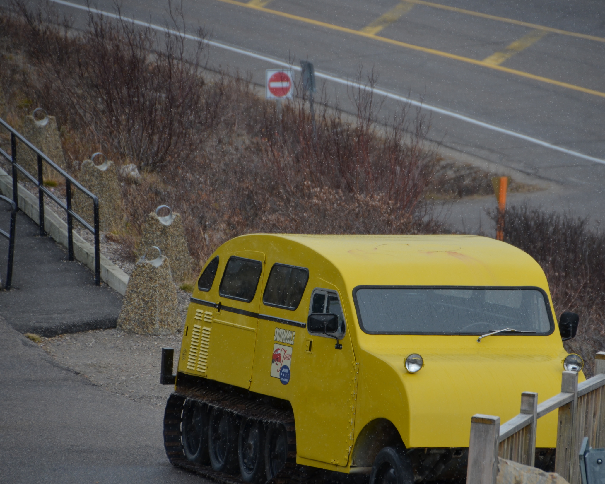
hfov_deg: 5.7
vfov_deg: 4.6
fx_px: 6088
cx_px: 318
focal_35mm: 340
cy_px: 242
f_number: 6.3
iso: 250
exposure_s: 1/500
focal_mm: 200
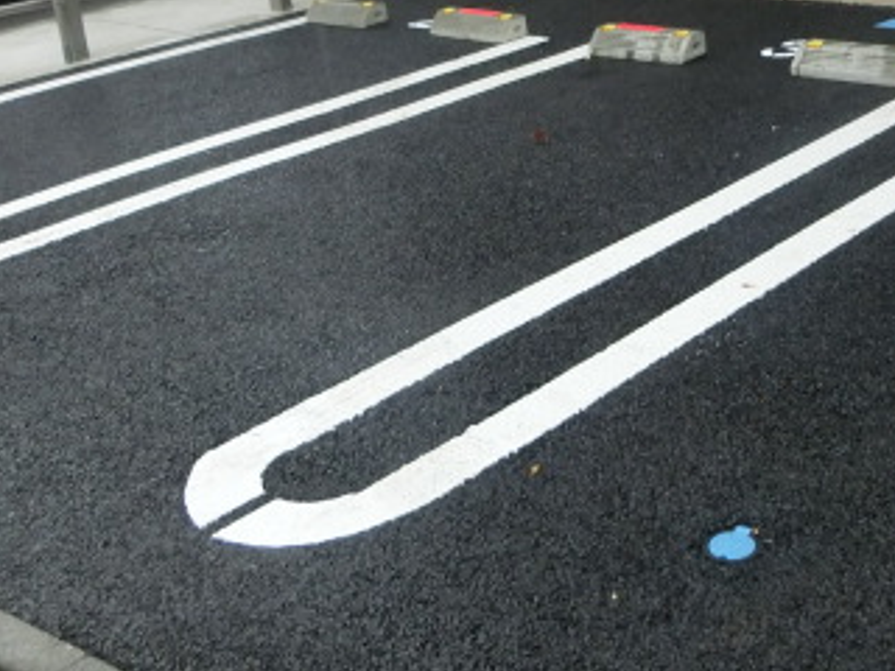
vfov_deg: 28.8
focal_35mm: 50
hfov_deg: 37.9
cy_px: 201
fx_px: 1293
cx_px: 579
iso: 400
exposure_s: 1/80
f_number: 3.5
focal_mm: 4.5
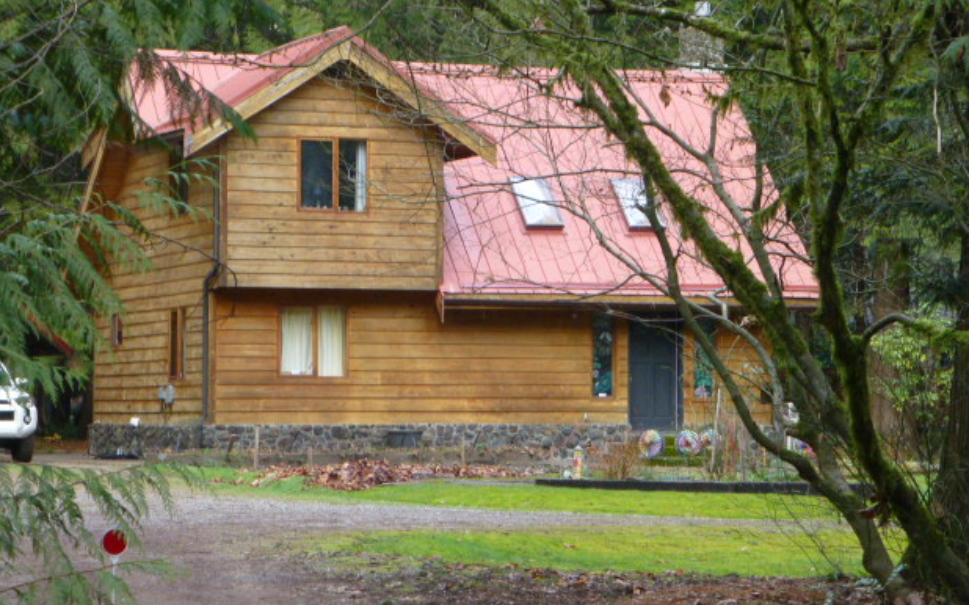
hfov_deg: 15.6
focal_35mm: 134
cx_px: 469
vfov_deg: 9.8
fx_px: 3538
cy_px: 262
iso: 400
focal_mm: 21.8
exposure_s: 1/50
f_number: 5.4
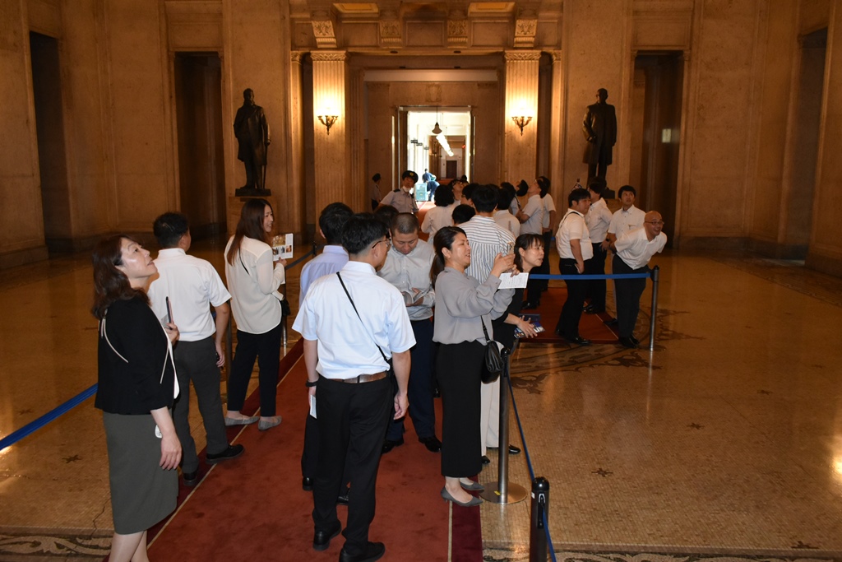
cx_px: 421
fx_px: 632
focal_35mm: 27
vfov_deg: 47.9
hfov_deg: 67.4
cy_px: 281
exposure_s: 1/60
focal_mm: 18
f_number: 3.5
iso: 2000
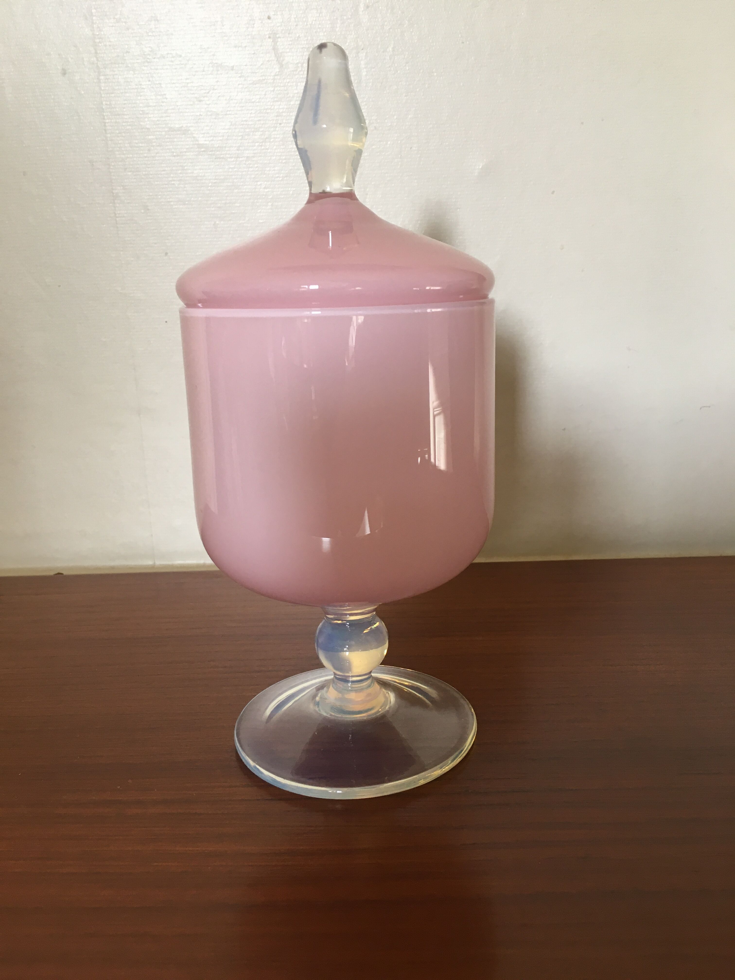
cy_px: 490
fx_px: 821
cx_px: 368
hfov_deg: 48.2
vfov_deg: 61.7
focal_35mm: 29
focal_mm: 4.15
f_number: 2.2
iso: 80
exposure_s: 1/33
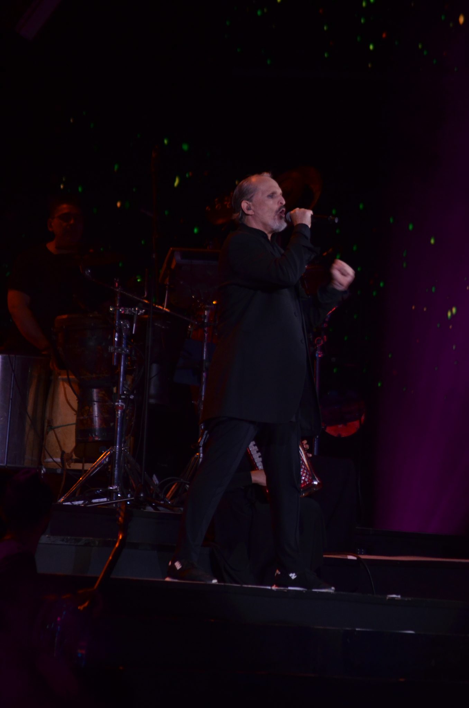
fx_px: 5890
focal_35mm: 300
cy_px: 354
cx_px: 234
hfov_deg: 4.6
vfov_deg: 6.9
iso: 1000
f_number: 5.6
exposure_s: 1/125
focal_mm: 200
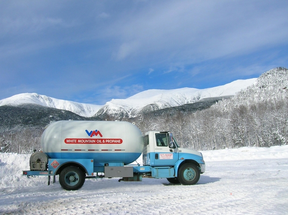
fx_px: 283
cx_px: 144
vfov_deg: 41.7
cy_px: 108
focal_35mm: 34
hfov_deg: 54.0
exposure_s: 1/620
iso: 50
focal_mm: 5.7
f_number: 4.9
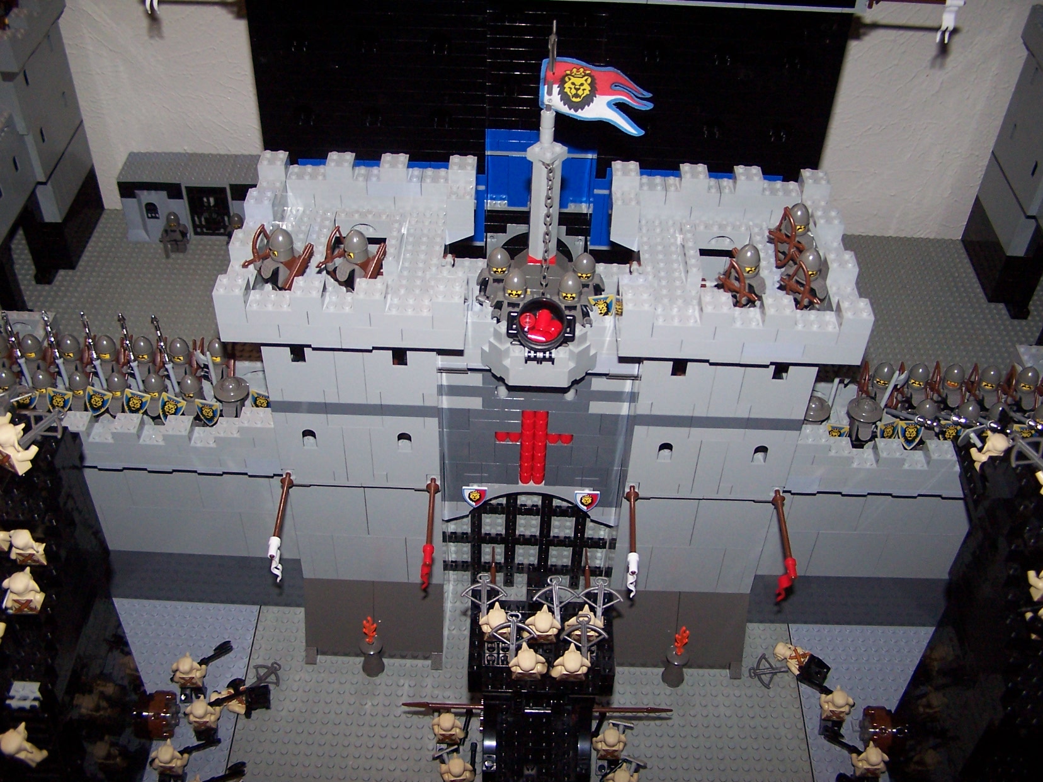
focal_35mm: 38
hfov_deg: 49.0
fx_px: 1145
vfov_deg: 37.7
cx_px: 522
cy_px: 391
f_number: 2.8
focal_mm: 6.3
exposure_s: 1/60
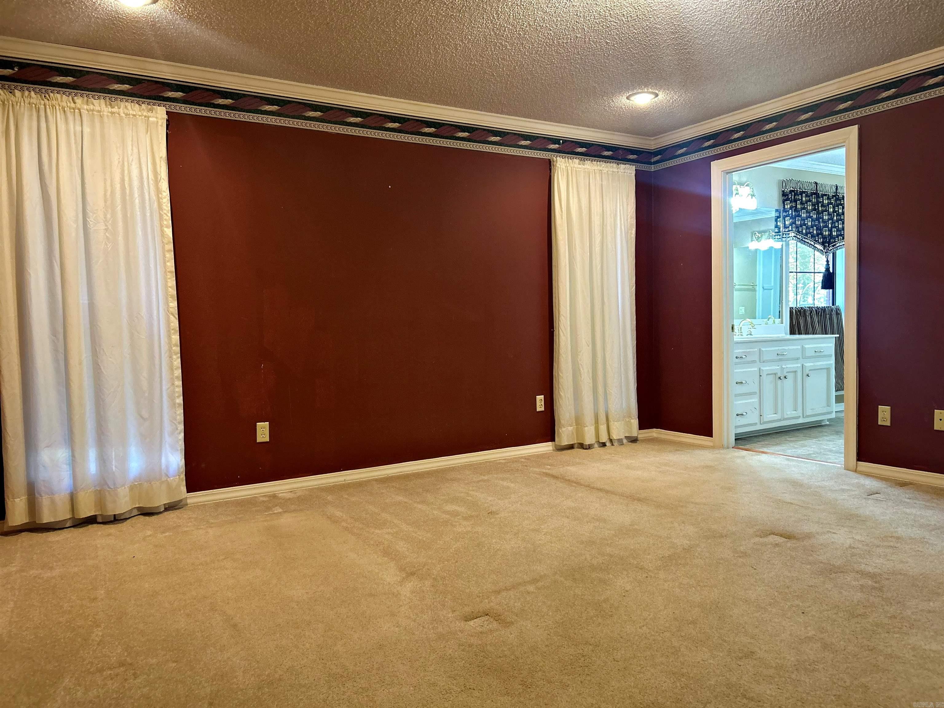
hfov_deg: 67.3
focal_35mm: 26
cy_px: 354
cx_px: 472
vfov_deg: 53.1
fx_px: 709
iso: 200
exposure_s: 1/60
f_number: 1.5
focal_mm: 5.7
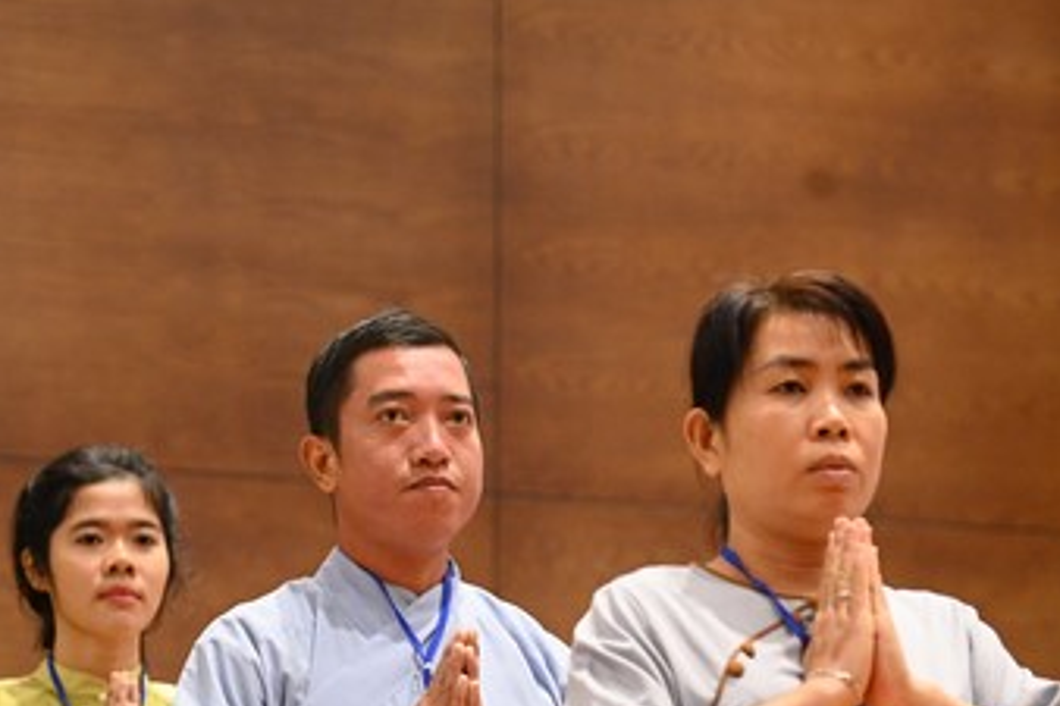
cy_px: 618
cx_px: 358
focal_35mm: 202
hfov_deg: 10.2
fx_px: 5945
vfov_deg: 6.8
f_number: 4
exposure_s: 1/160
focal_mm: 105
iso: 5000
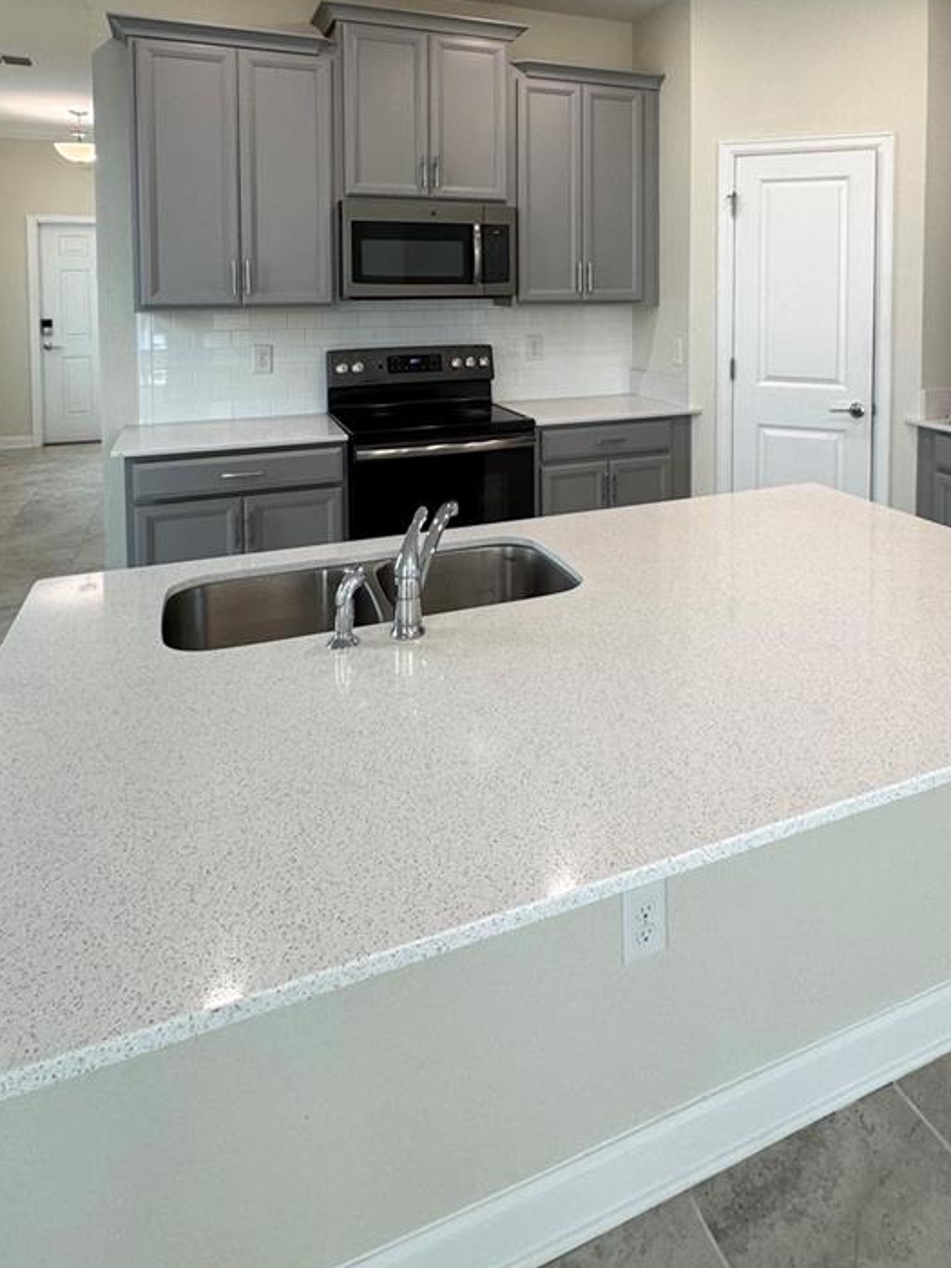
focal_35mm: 24
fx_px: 879
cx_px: 607
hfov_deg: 56.0
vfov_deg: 67.0
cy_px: 313
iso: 160
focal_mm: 2.22
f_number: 2.2
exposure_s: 1/120
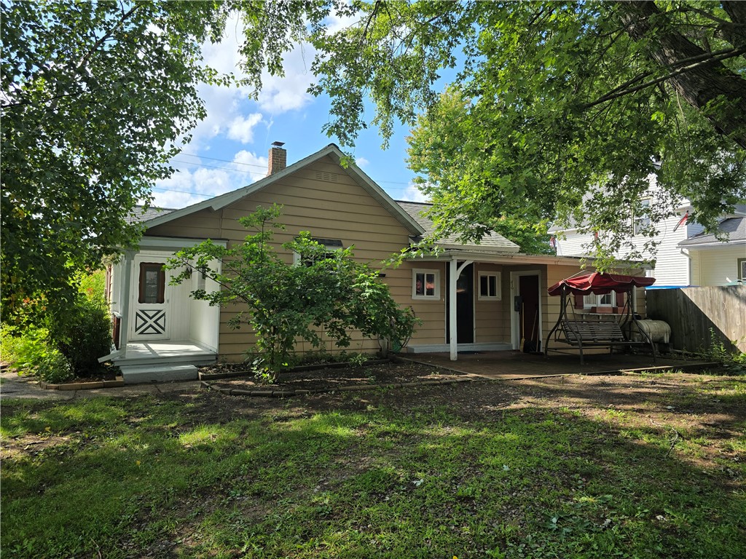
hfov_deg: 73.9
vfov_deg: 58.9
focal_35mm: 23
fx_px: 496
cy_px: 280
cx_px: 373
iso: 12
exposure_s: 1/542
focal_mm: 6.3
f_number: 1.7
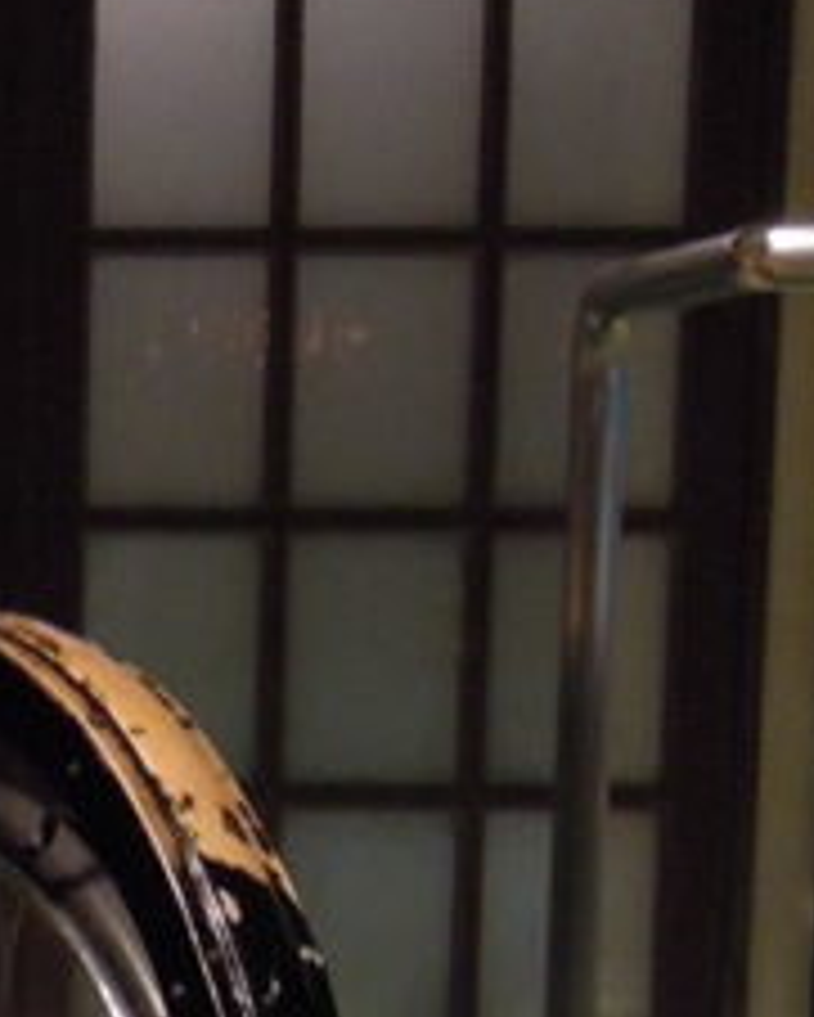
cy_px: 1251
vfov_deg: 12.4
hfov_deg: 9.9
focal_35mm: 151
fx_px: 4544
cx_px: -490
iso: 720
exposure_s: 1/13
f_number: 3.2
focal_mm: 6.3
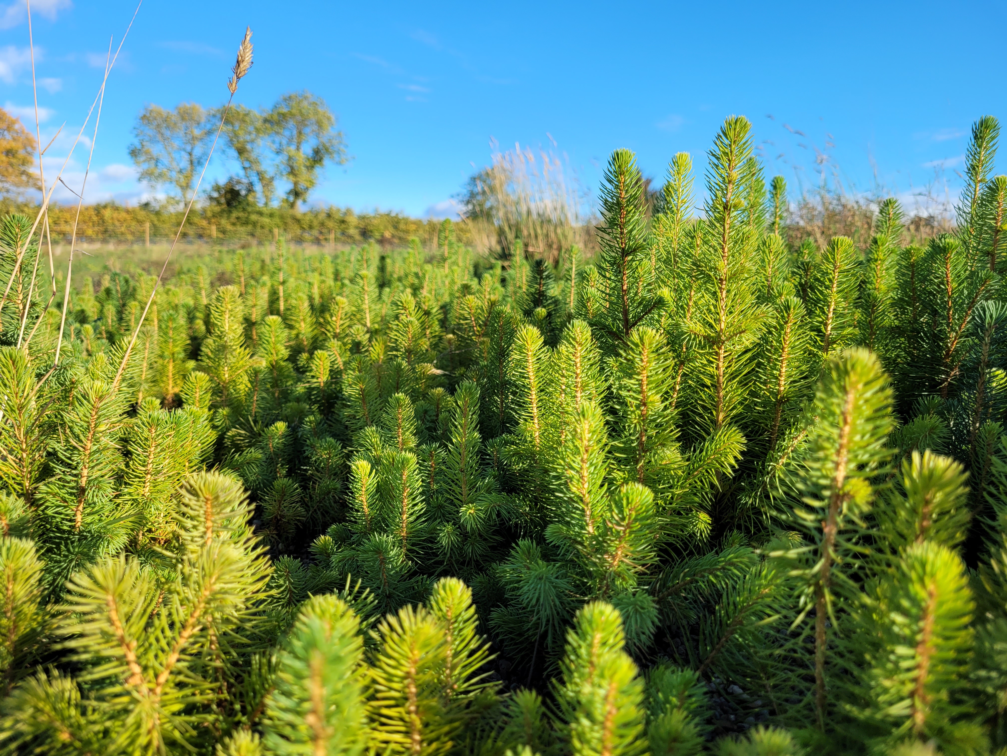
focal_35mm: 26
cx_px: 504
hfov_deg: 67.3
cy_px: 378
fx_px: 756
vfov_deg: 53.1
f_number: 1.8
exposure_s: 1/1205
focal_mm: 5.4
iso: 40
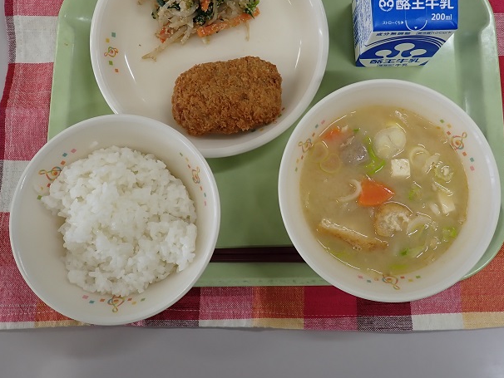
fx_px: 481
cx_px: 289
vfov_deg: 42.6
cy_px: 139
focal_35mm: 33
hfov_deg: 55.1
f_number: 2
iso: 100
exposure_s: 1/100
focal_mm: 4.5
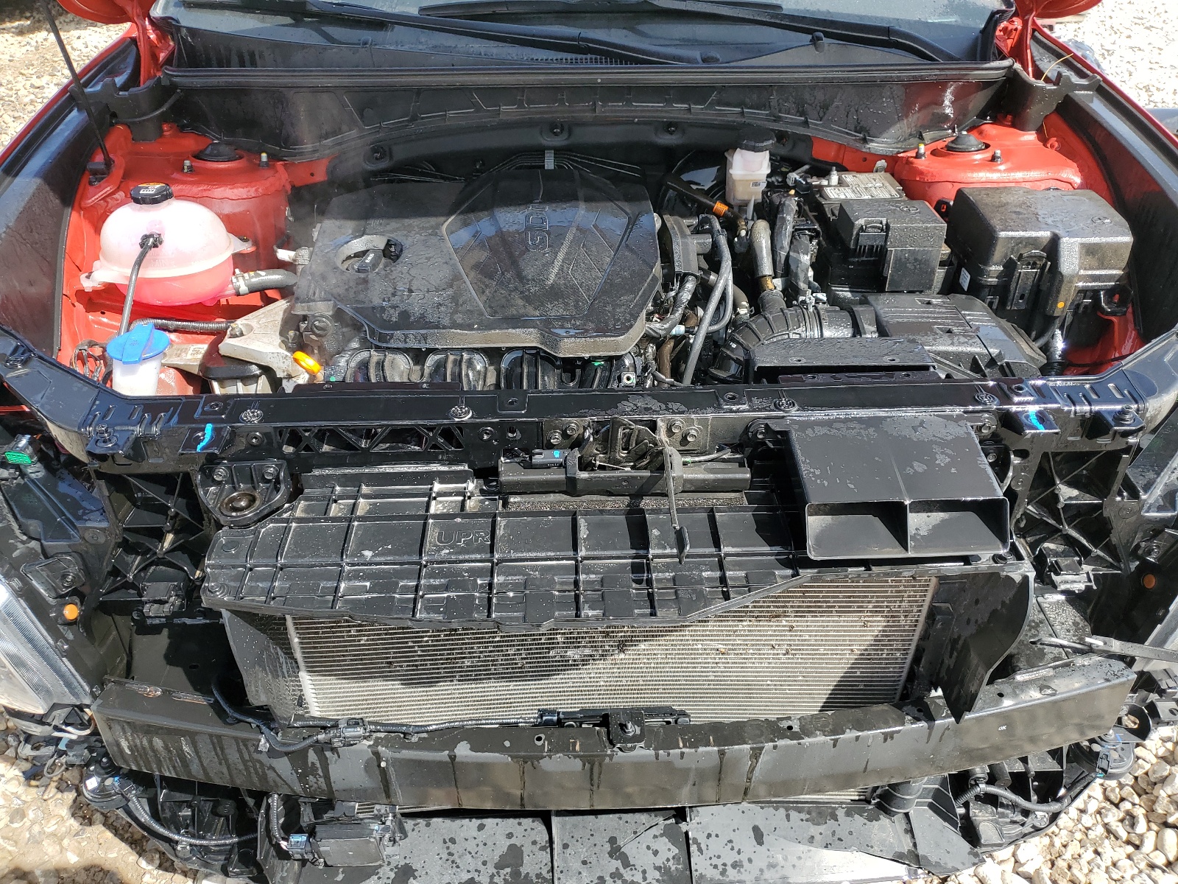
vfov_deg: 53.1
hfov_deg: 67.3
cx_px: 589
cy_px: 442
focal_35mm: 26
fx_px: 885
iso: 50
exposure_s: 1/1000
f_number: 1.5
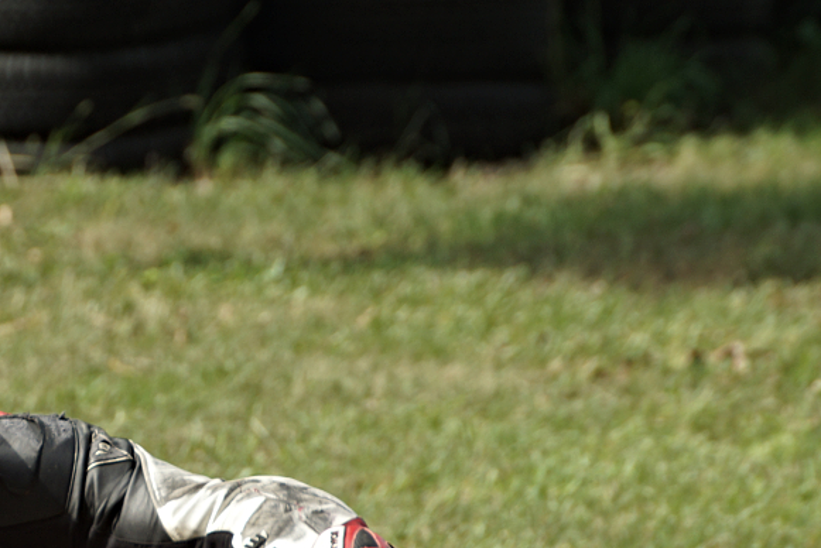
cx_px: 4
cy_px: 453
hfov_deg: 2.2
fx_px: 21196
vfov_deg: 1.5
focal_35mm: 929
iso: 100
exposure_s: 1/250
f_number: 6.3
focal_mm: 300
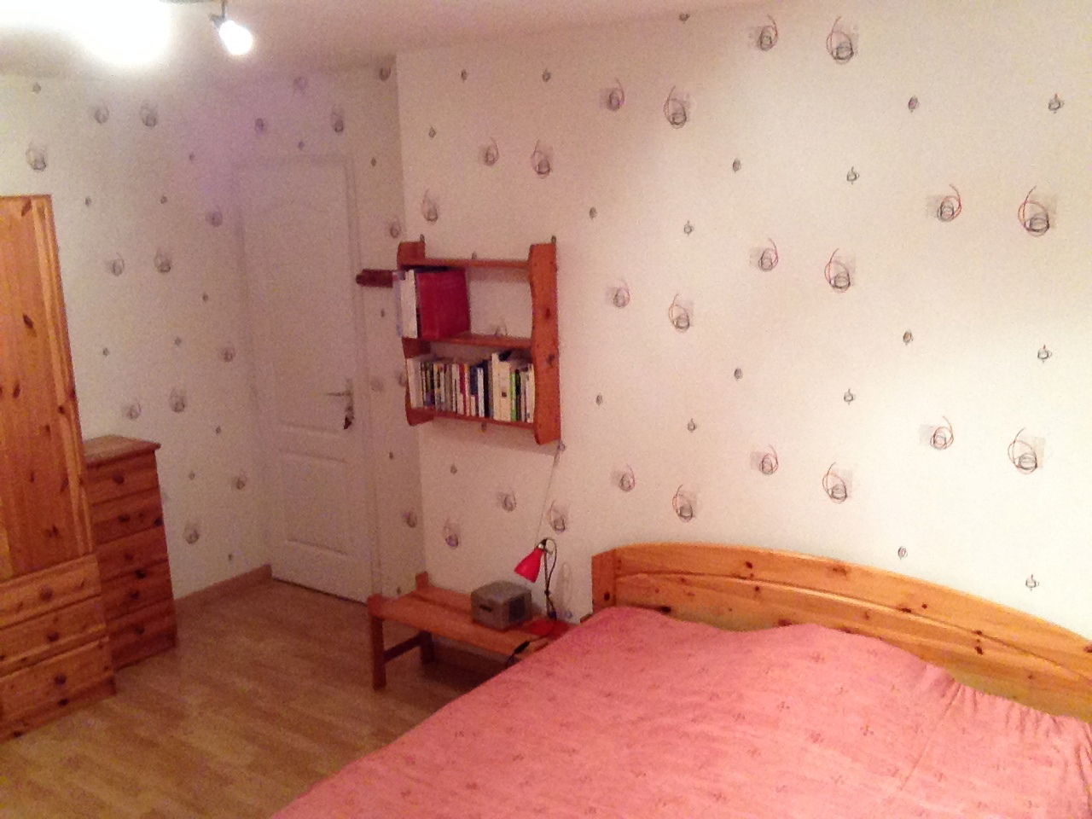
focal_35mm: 35
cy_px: 410
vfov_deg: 40.7
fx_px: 1104
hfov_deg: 52.6
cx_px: 546
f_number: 2.4
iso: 250
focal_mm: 2.18
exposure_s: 1/15
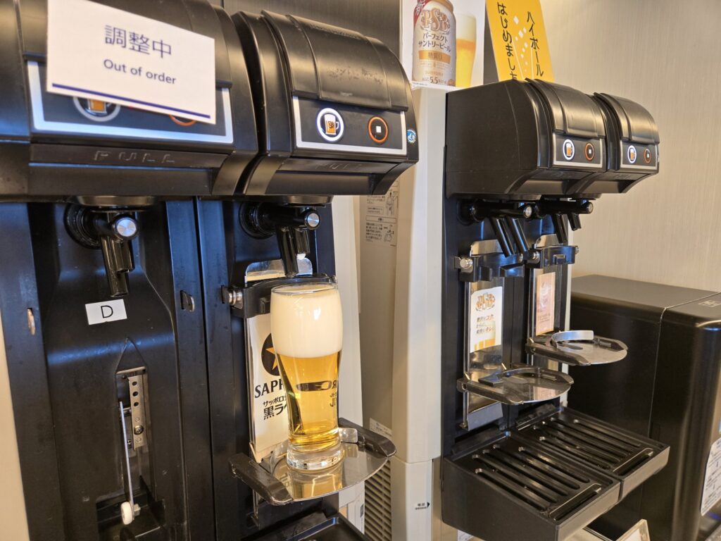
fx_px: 479
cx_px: 360
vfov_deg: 58.9
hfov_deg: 73.9
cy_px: 270
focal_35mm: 23
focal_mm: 5.4
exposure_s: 1/100
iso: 200
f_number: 1.8
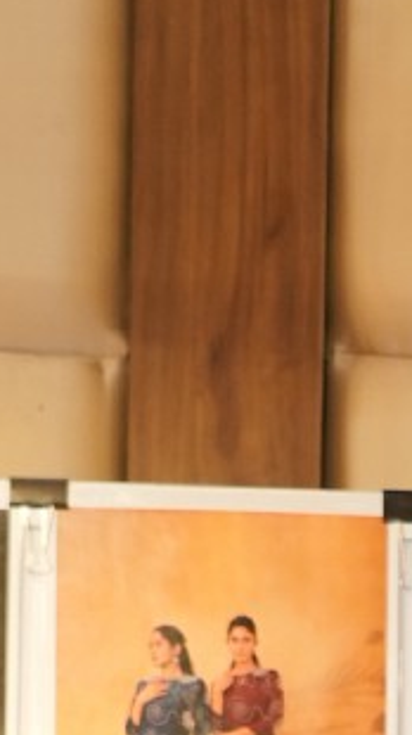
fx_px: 4144
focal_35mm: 213
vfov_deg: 8.5
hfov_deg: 5.6
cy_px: 2172
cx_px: 748
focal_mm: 30
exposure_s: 1/125
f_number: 4
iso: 800
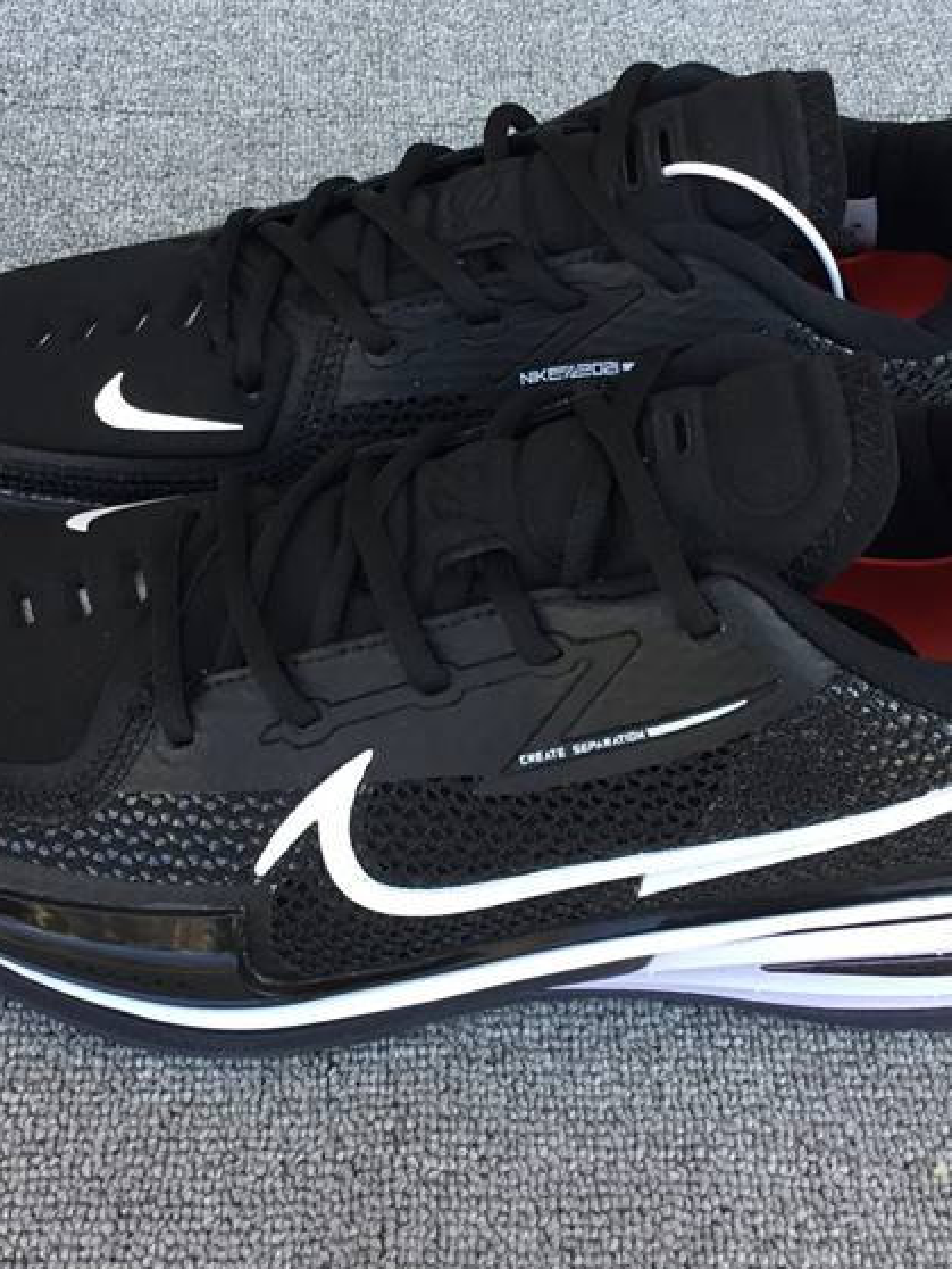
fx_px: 1832
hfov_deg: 29.1
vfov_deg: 38.1
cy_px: 540
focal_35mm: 50
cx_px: 466
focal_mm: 3.3
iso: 32
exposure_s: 1/100
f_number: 2.4
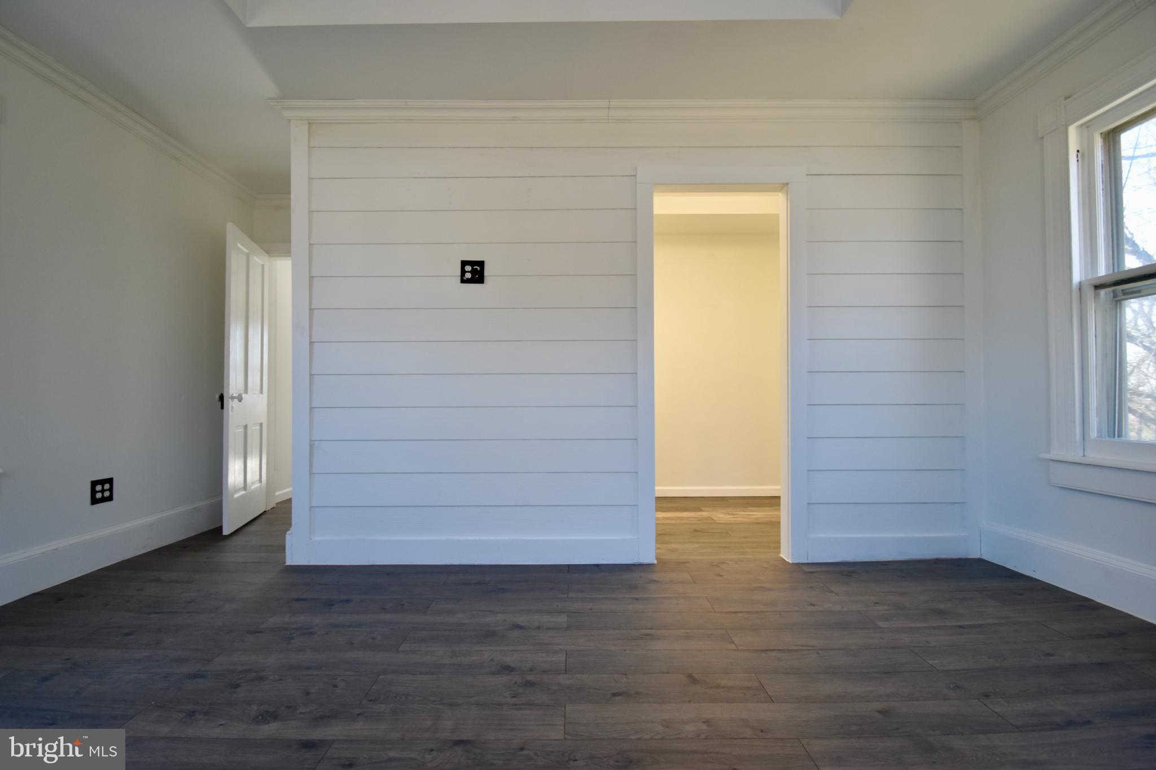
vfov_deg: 77.3
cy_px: 385
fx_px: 482
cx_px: 578
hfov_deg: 100.4
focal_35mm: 15
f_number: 5.6
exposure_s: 1/125
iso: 400
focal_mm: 10
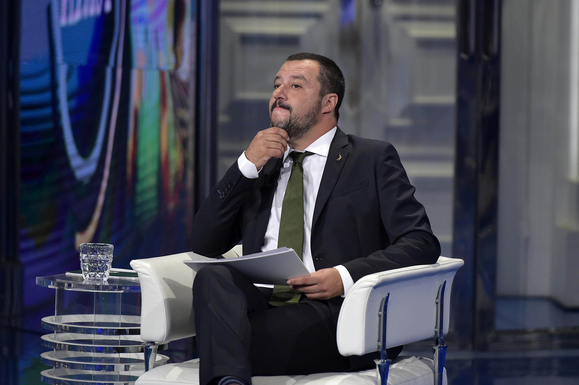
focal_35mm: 200
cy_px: 192
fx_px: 3215
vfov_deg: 6.9
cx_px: 290
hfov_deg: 10.3
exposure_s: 1/800
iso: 2500
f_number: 5
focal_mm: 200
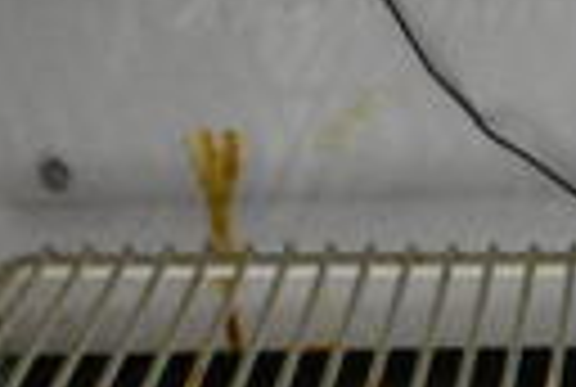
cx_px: 576
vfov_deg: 7.5
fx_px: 2861
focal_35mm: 178
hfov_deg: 11.4
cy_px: 702
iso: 6400
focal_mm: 25
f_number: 6.3
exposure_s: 1/160
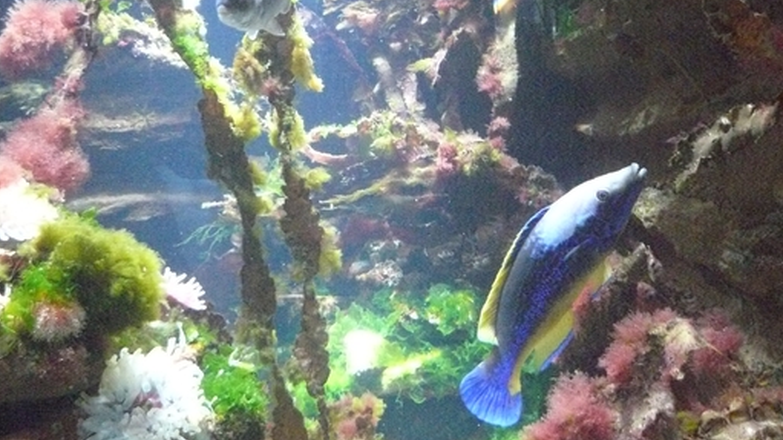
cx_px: 458
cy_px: 175
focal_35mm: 55
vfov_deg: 21.8
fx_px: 1141
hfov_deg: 37.8
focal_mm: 7.1
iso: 1250
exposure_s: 1/40
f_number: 2.8
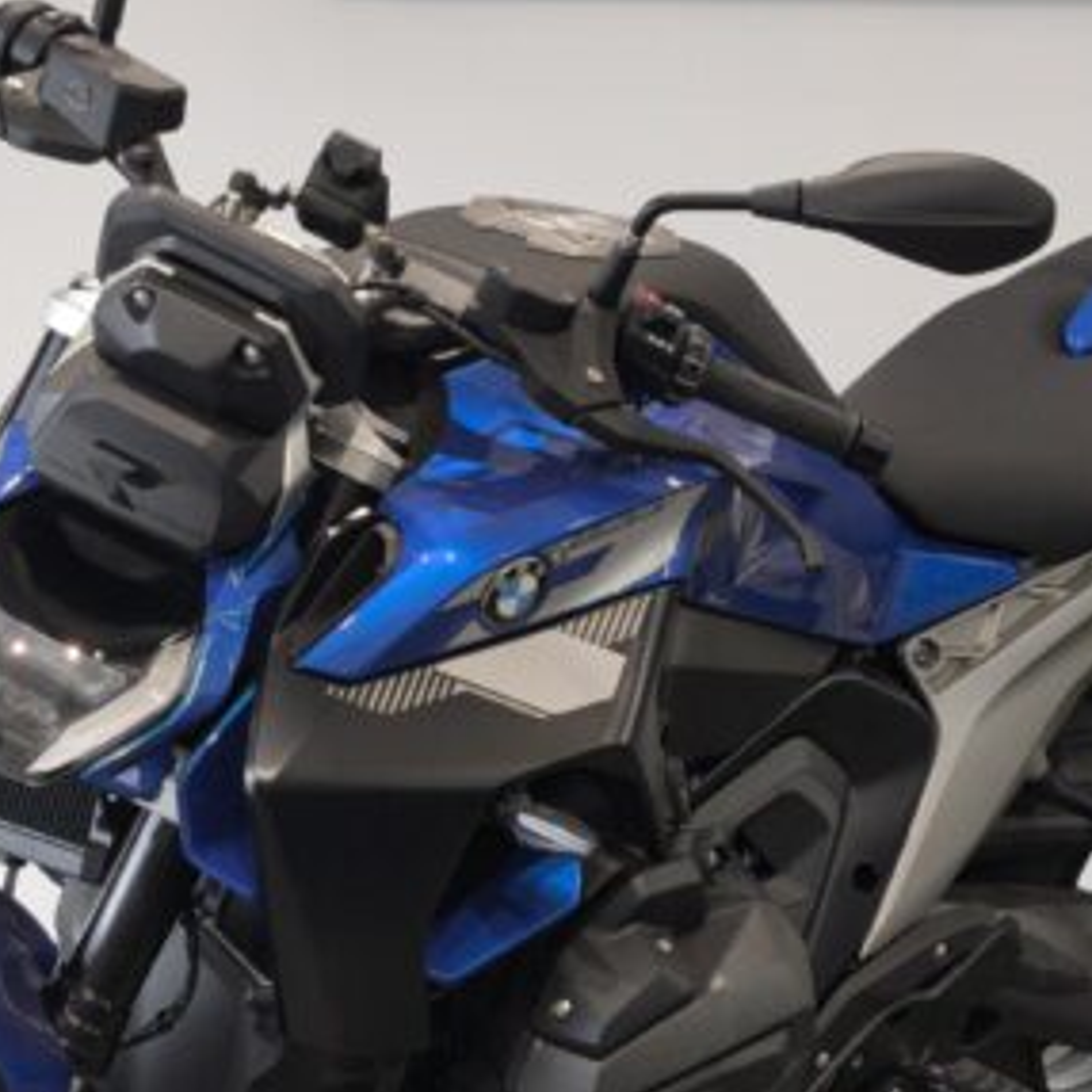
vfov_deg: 16.0
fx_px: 3890
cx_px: 466
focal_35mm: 109
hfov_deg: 16.0
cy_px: 695
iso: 100
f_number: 1.6
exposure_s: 1/100
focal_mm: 6.57
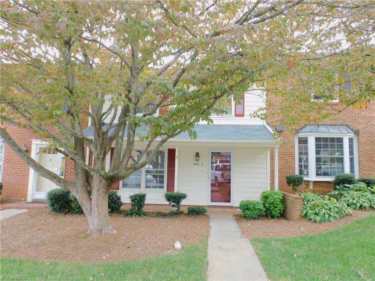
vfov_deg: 56.8
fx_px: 260
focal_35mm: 24
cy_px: 140
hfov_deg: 71.6
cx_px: 188
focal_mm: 4.3
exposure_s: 1/60
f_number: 3.3
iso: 125
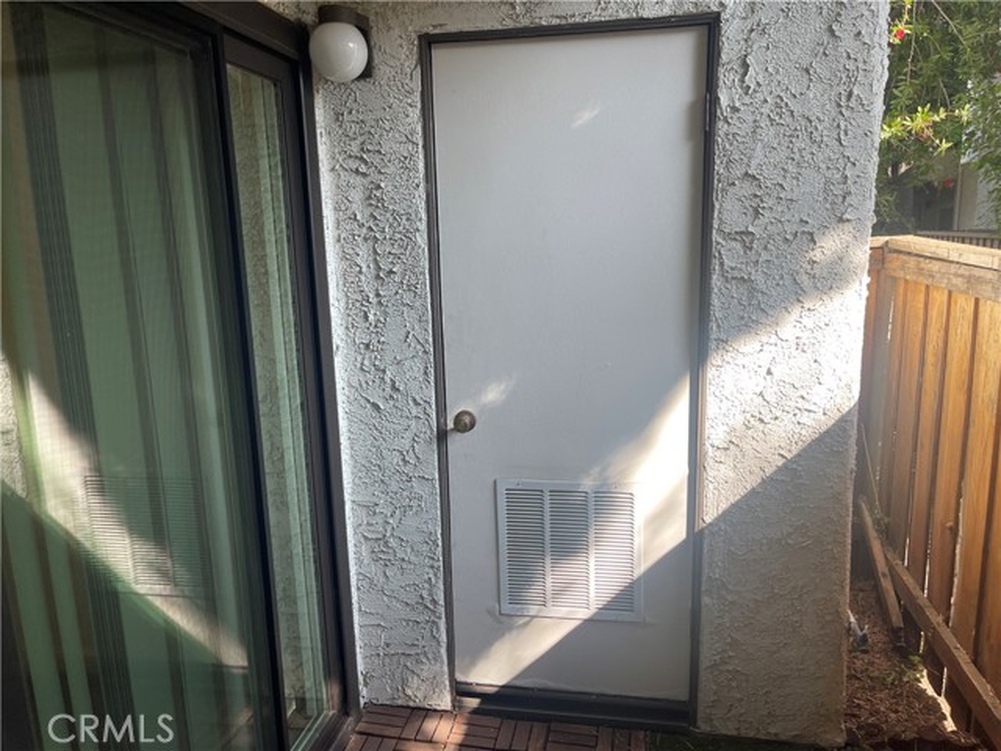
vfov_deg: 54.9
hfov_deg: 69.4
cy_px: 376
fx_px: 723
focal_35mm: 25
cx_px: 500
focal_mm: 5.1
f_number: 1.6
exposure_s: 1/260
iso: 32
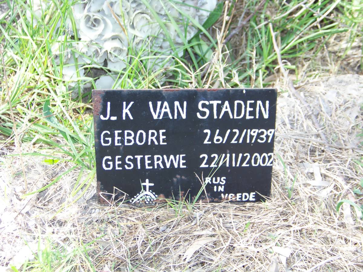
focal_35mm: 87
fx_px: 912
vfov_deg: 17.0
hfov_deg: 22.5
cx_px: 182
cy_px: 136
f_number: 3.2
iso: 64
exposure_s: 1/100
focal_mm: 14.6
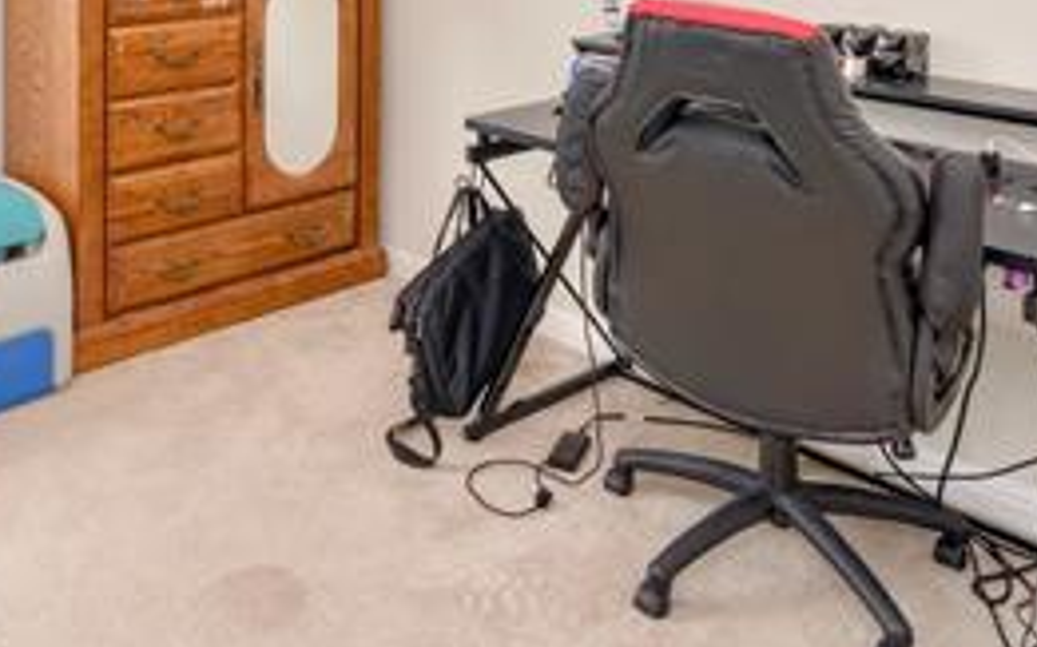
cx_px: 326
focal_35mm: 40
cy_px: -115
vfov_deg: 28.2
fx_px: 1130
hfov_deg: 48.3
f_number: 5.6
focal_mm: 16
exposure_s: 1/5
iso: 100
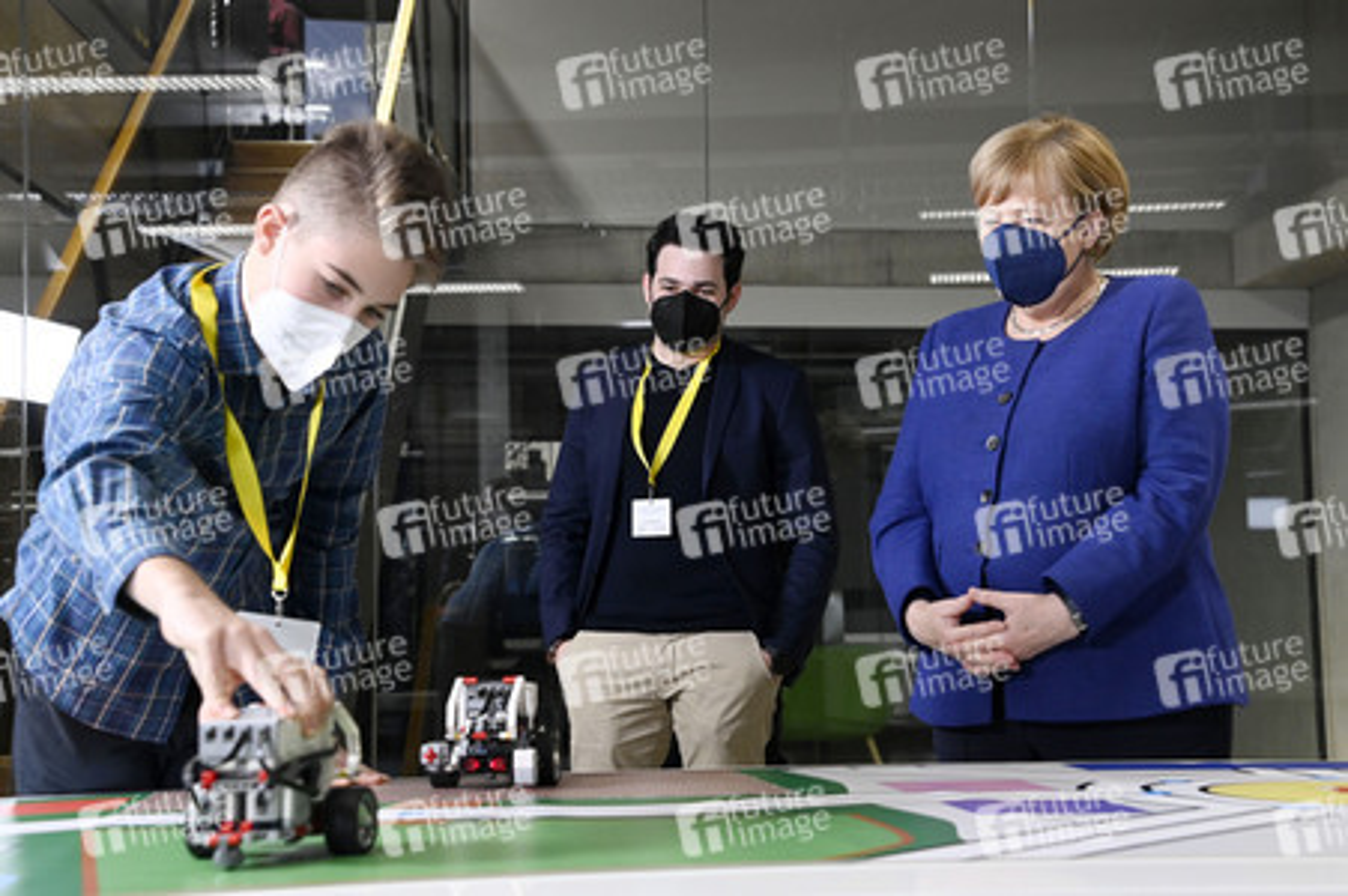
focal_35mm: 56
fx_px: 2095
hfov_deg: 35.7
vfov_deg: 24.2
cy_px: 448
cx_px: 674
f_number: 6.3
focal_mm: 56
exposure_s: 1/400
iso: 4000
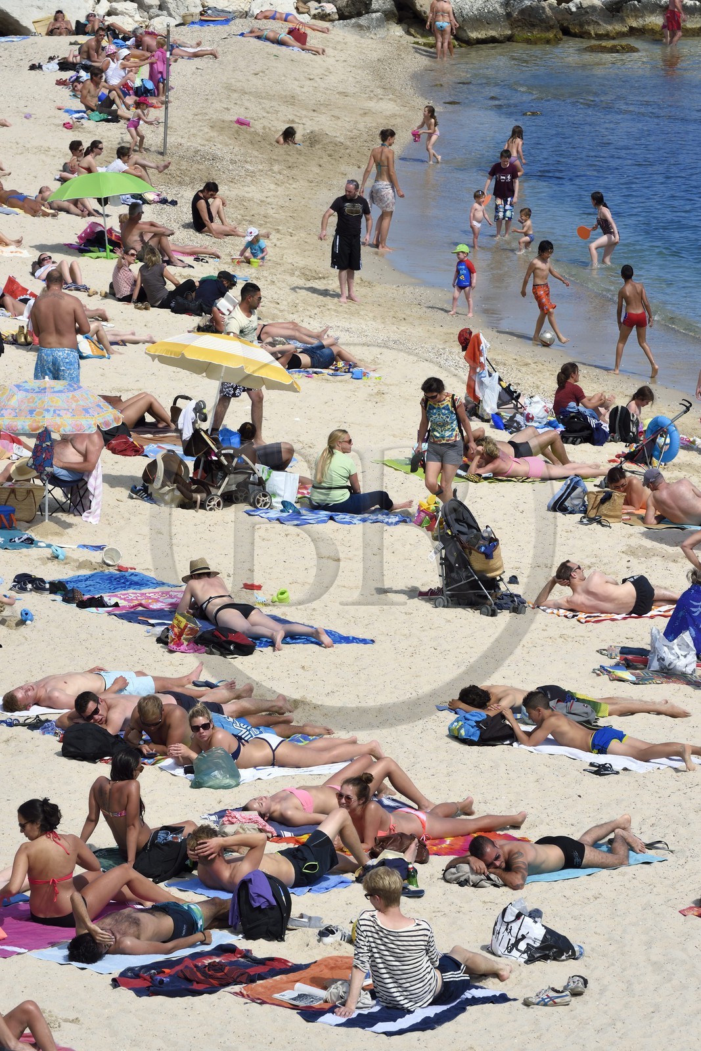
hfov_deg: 8.6
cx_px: 350
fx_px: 4672
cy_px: 526
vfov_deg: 12.8
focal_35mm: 160
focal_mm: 160
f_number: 13
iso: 200
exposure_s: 1/320
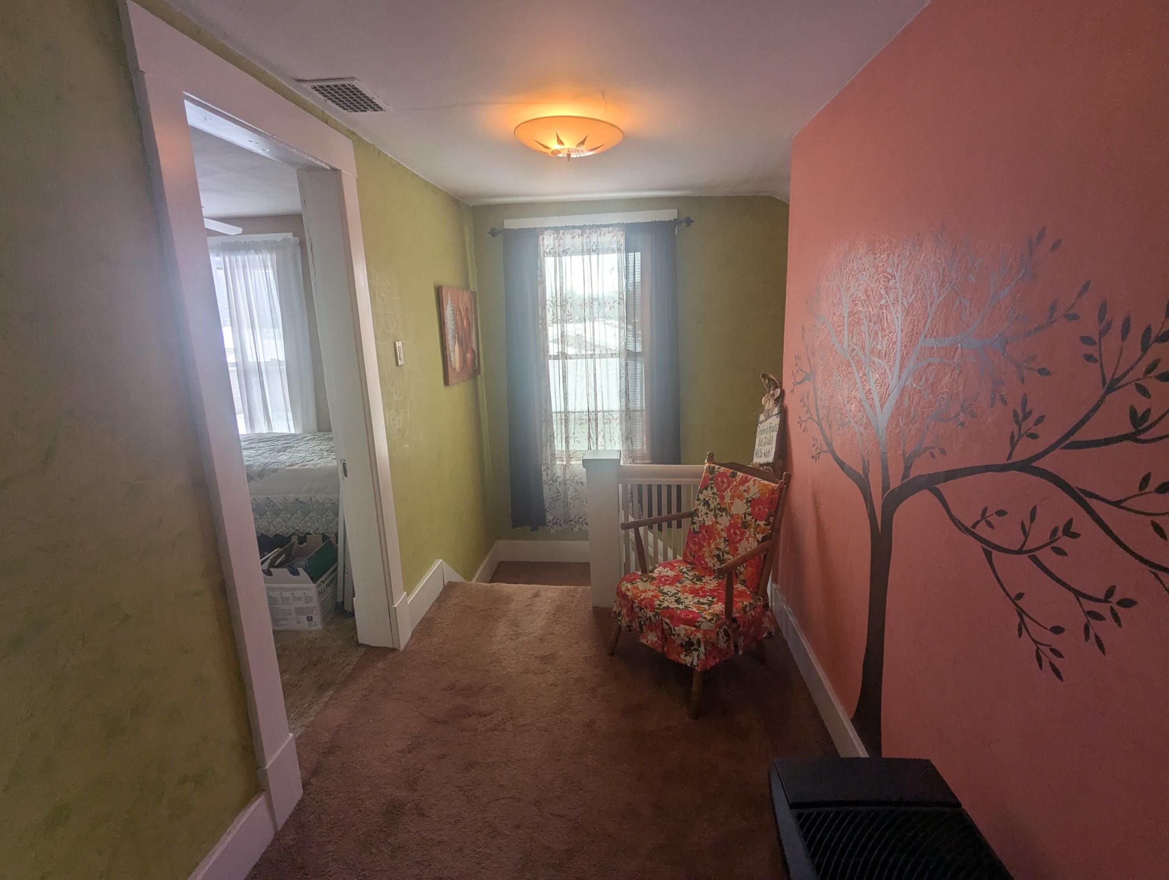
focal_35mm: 16
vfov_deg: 78.2
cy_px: 440
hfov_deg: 94.4
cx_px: 584
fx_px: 541
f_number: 2.2
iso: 57
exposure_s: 1/122
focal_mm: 2.35
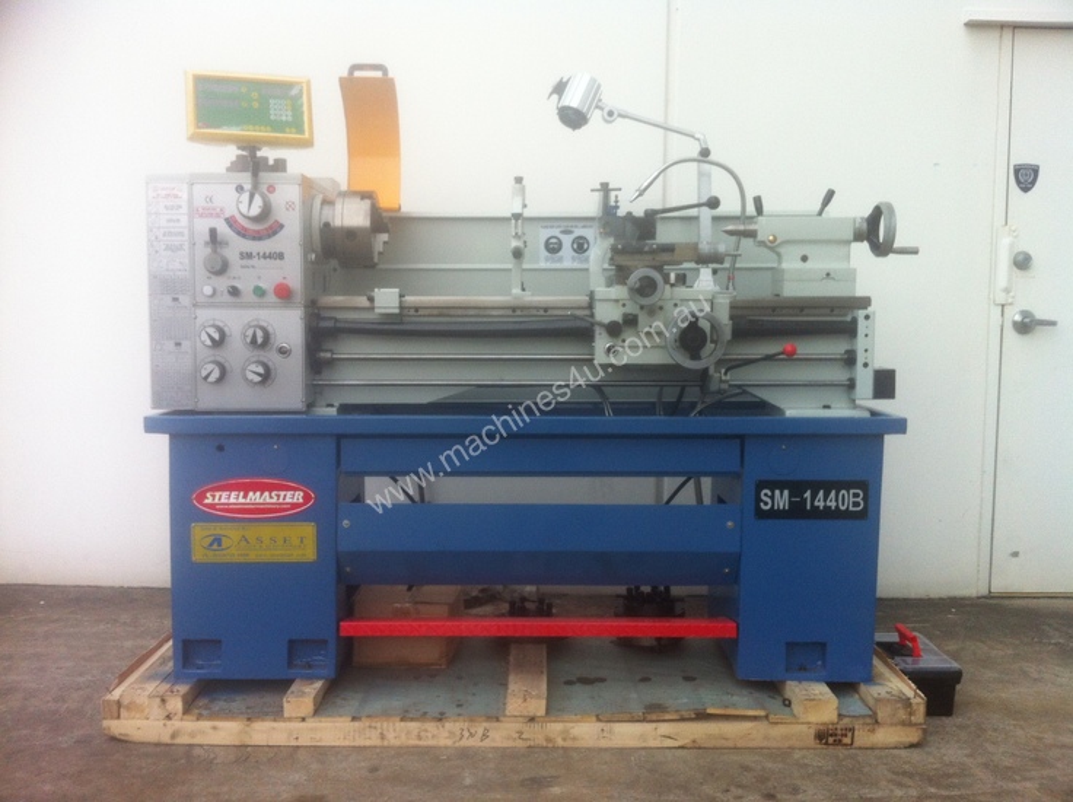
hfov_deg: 52.7
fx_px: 1083
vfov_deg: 40.6
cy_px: 401
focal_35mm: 35
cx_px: 536
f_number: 2.8
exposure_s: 1/120
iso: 100
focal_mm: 3.85
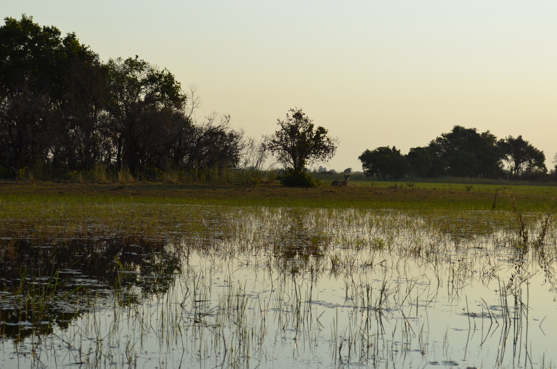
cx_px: 278
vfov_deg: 16.5
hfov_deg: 24.7
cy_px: 184
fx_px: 1274
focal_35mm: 82
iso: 125
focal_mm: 55
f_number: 8
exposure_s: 1/250
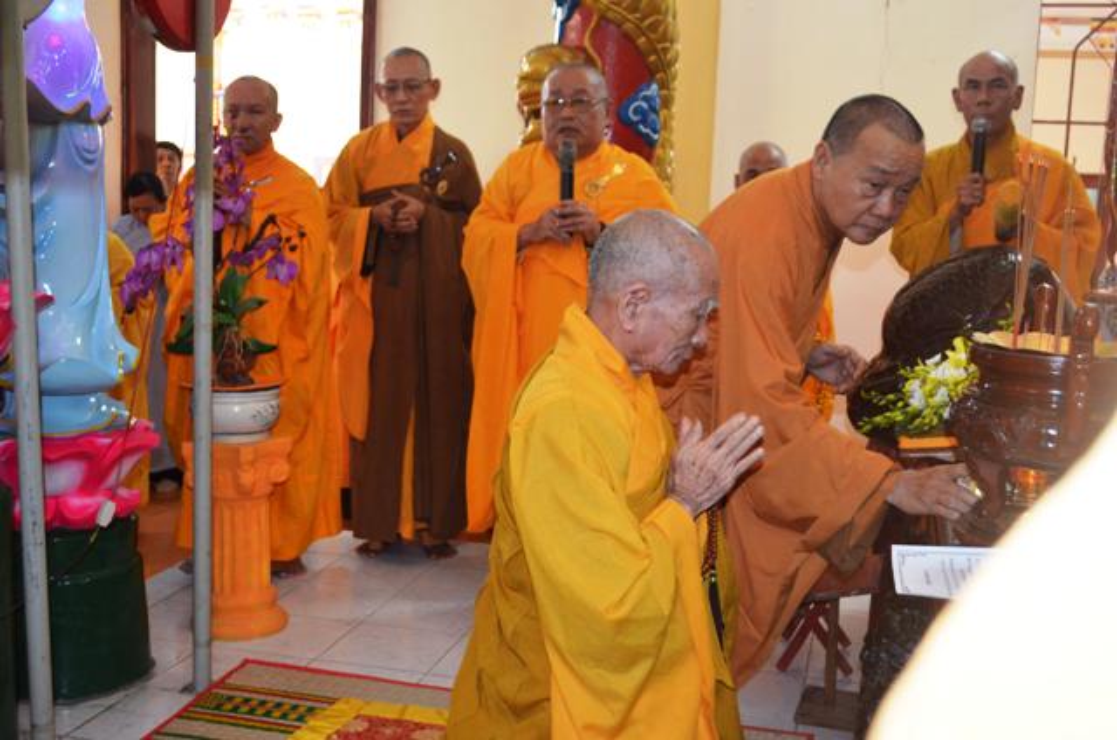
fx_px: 1301
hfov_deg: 46.5
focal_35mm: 42
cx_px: 558
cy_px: 370
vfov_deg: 31.8
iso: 2000
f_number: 4.5
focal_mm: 28
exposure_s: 1/60
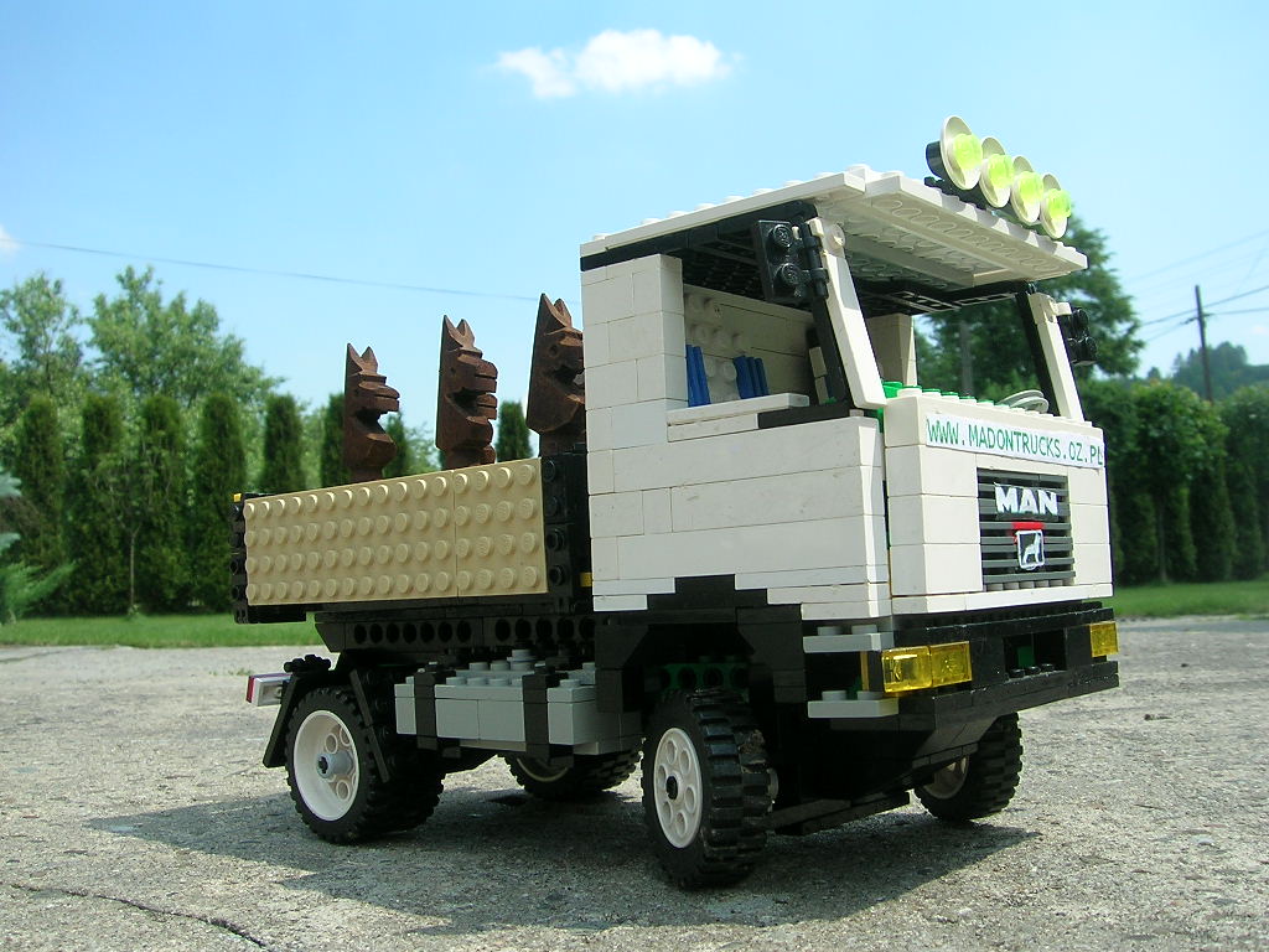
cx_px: 634
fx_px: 1283
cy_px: 476
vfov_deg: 40.7
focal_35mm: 35
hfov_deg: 52.6
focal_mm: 5.4
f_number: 4.8
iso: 50
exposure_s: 1/284
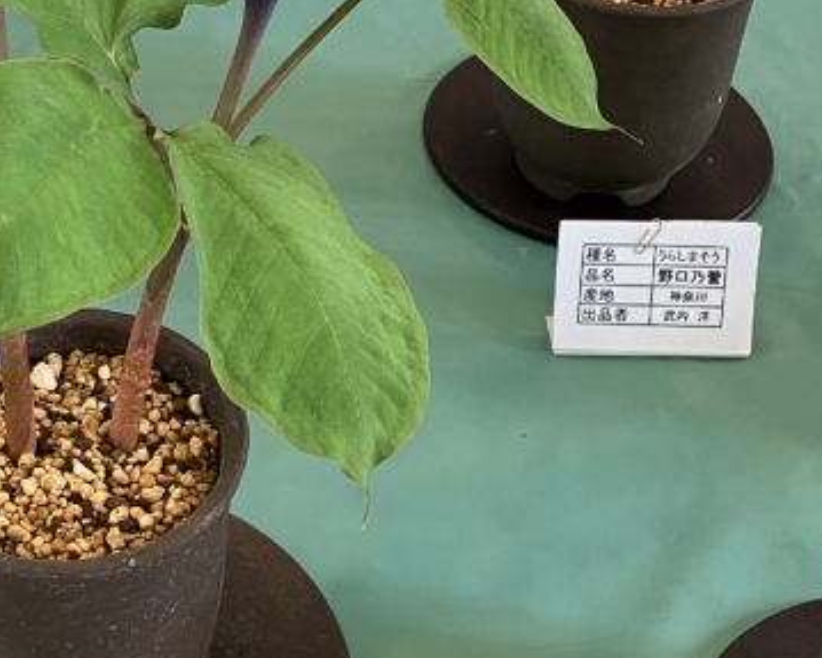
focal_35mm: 78
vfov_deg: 19.5
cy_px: 142
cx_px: 215
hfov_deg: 24.2
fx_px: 1897
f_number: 1.8
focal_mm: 3.99
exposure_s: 1/50
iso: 64
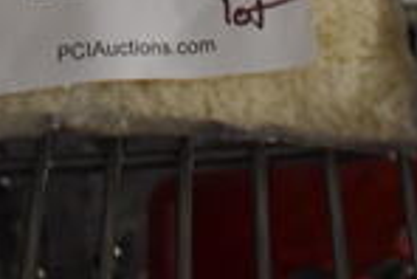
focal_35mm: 111
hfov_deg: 18.2
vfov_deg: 11.1
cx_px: 335
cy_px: -293
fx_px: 1287
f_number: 3.5
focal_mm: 18
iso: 1800
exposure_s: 1/125
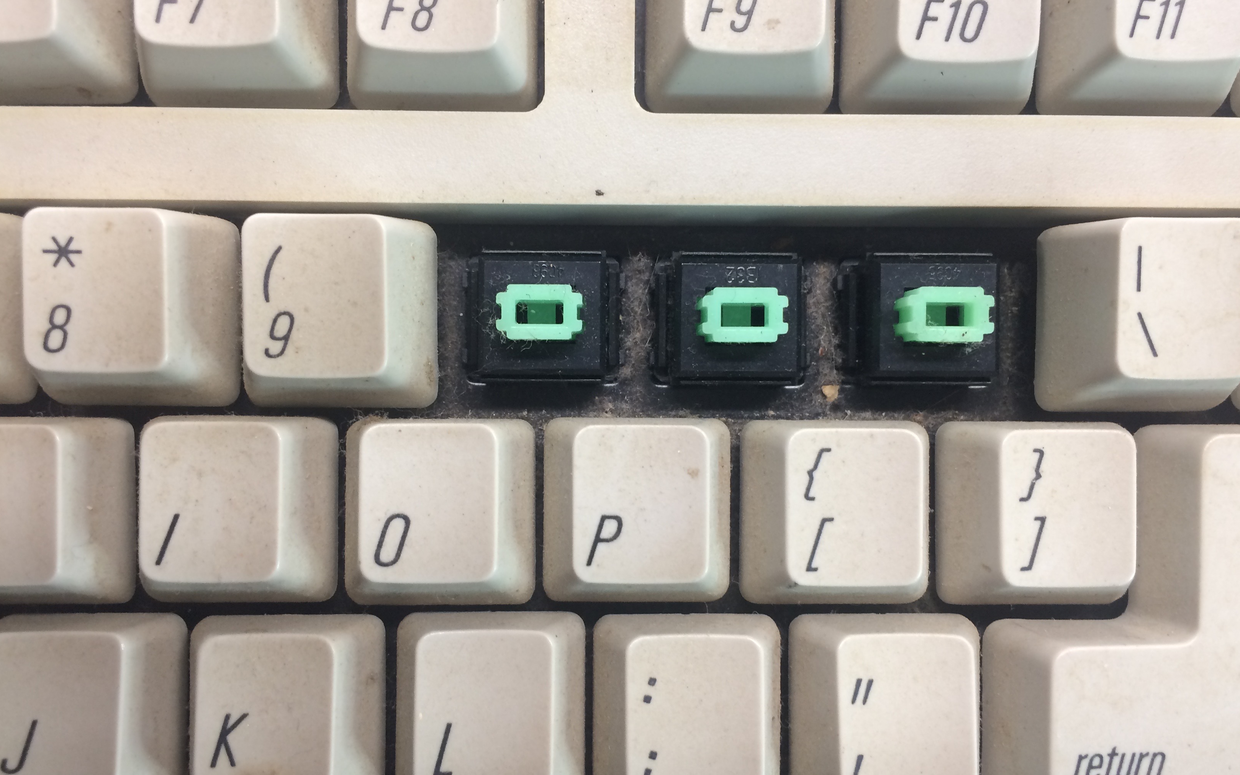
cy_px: 395
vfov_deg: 40.6
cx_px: 617
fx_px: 1048
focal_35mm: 31
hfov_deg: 61.2
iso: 64
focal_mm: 4.15
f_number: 2.2
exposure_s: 1/30
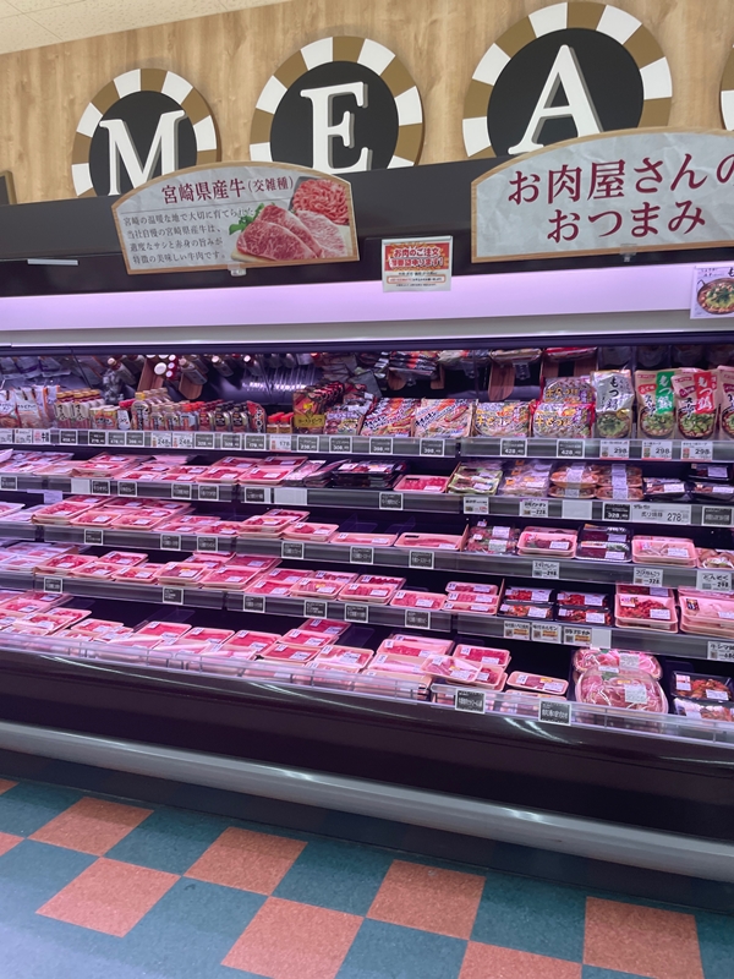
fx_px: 735
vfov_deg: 67.3
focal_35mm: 26
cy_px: 490
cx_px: 367
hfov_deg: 53.1
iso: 50
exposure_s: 1/121
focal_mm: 4.2
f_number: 1.6
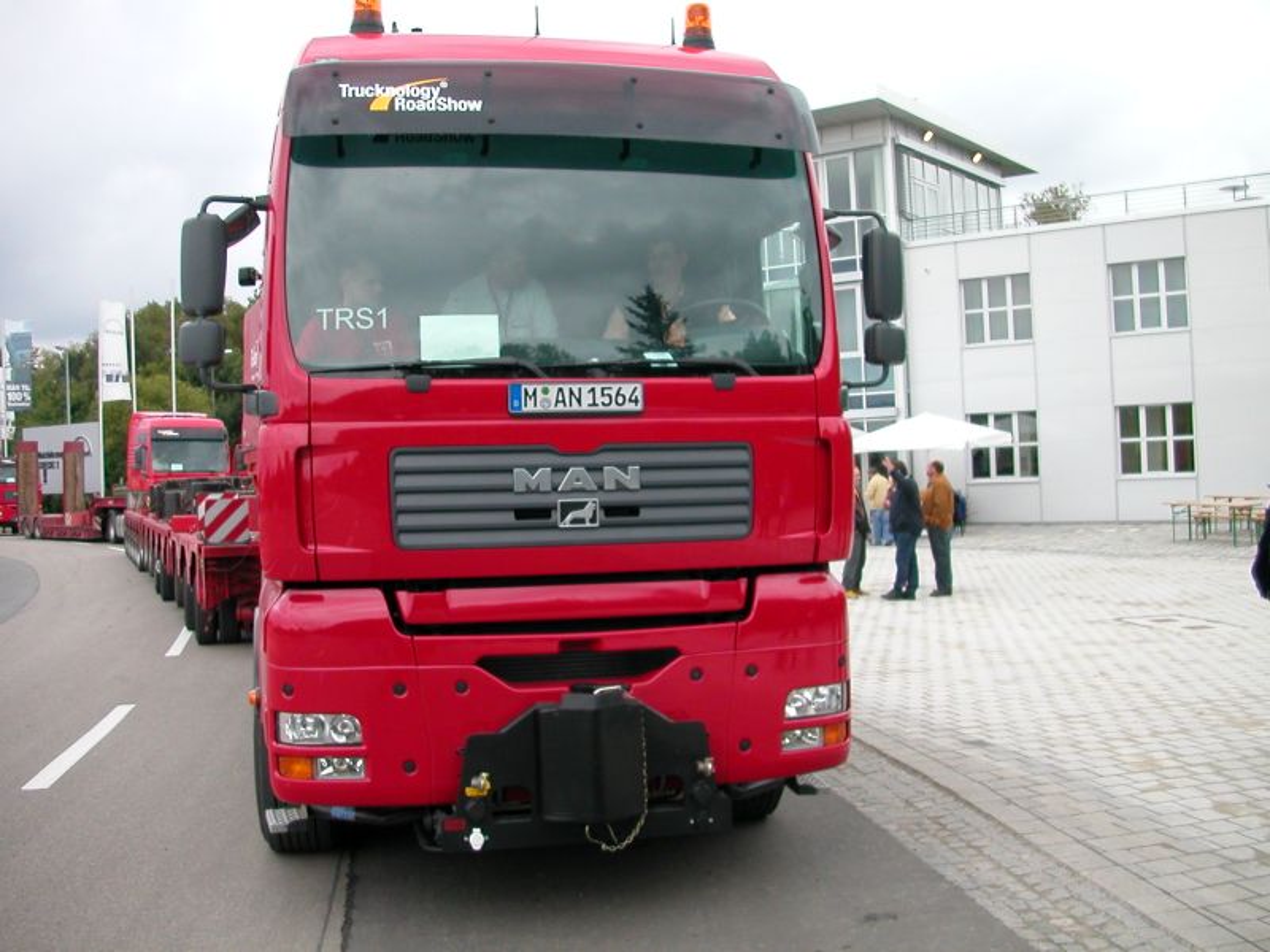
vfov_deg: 38.7
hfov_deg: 50.1
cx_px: 635
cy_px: 476
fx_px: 1357
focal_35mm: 37
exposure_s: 1/319
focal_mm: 5.6
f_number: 2.7
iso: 100
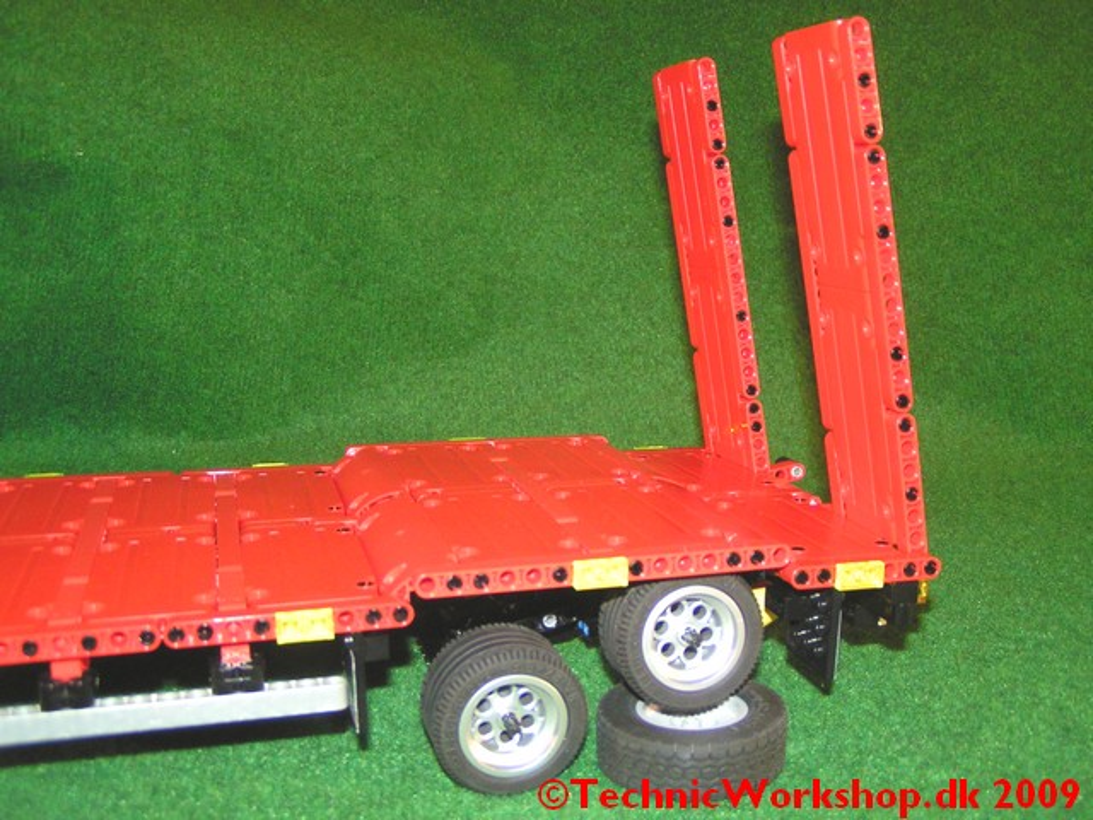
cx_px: 546
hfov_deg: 49.0
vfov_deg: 37.7
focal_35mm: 38
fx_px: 1200
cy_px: 410
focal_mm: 5.8
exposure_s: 1/40
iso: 200
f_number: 2.8
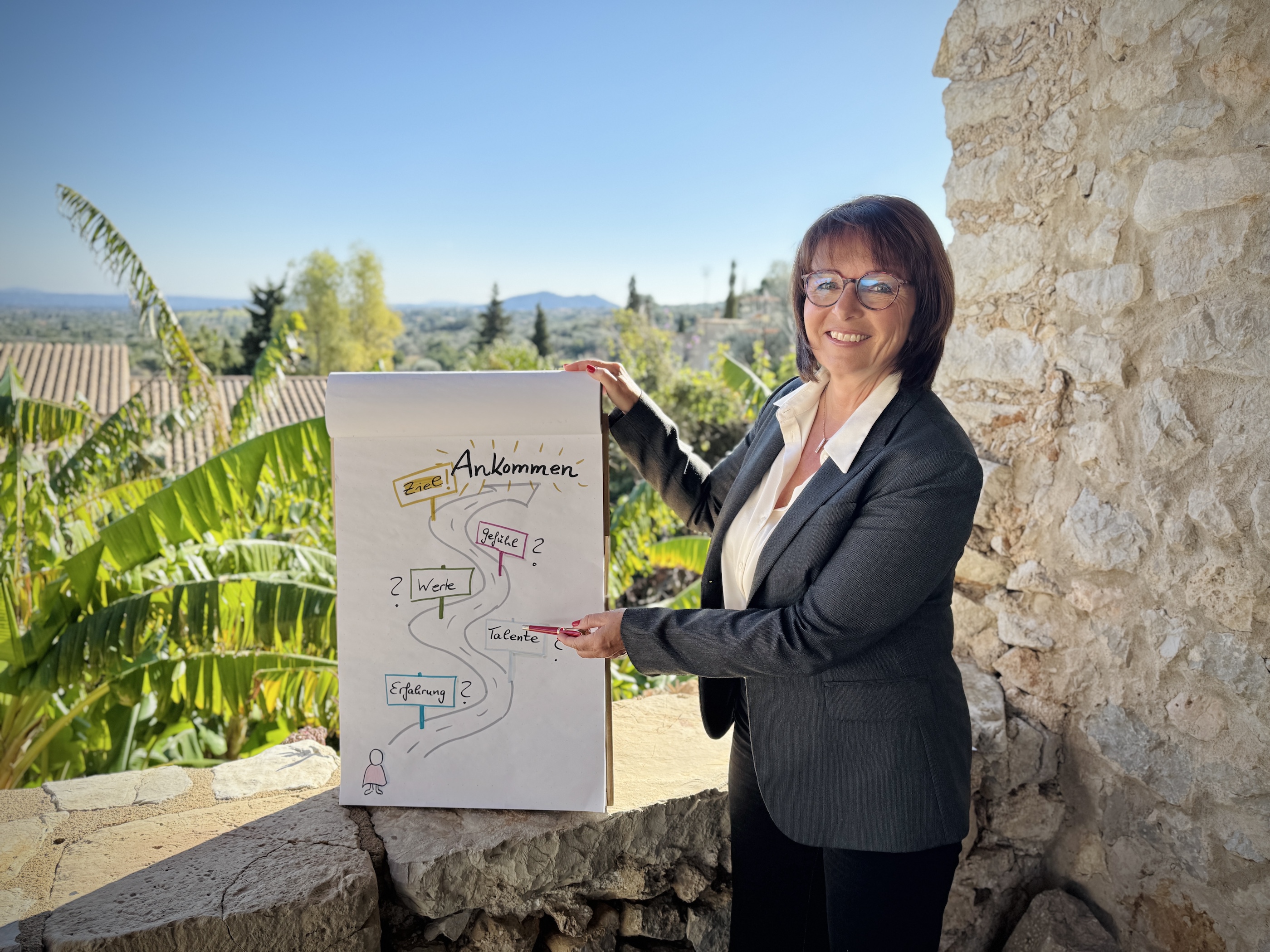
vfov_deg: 56.8
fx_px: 881
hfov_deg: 71.6
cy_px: 476
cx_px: 635
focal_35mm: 24
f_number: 1.78
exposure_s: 1/1923
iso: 80
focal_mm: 6.76
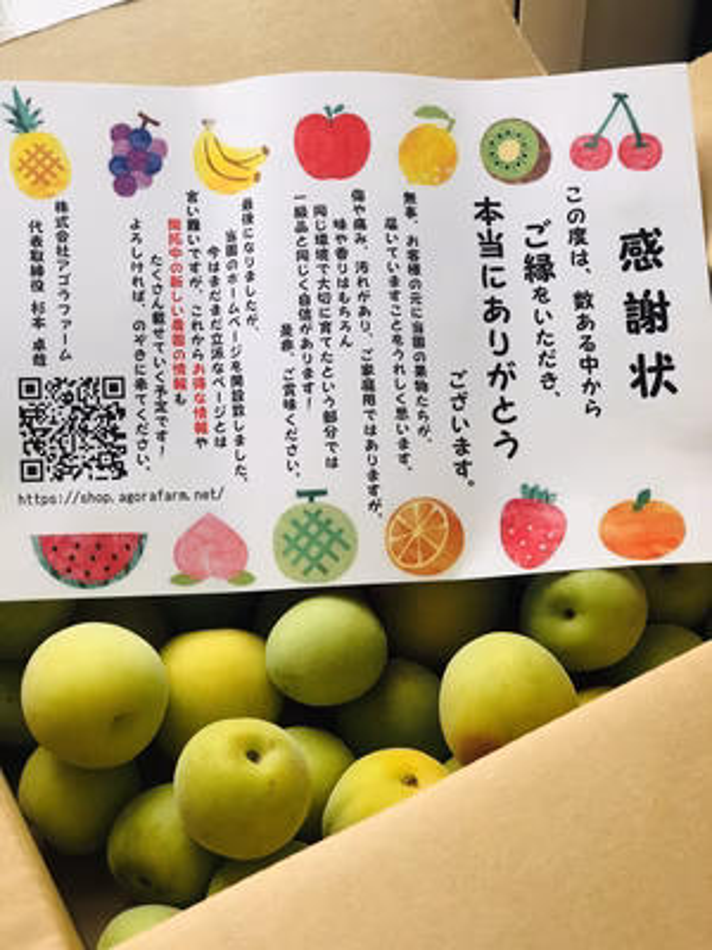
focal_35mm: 57
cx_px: 356
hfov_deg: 25.7
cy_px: 475
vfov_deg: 33.8
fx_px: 1563
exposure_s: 1/30
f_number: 2.8
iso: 80
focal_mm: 6.6
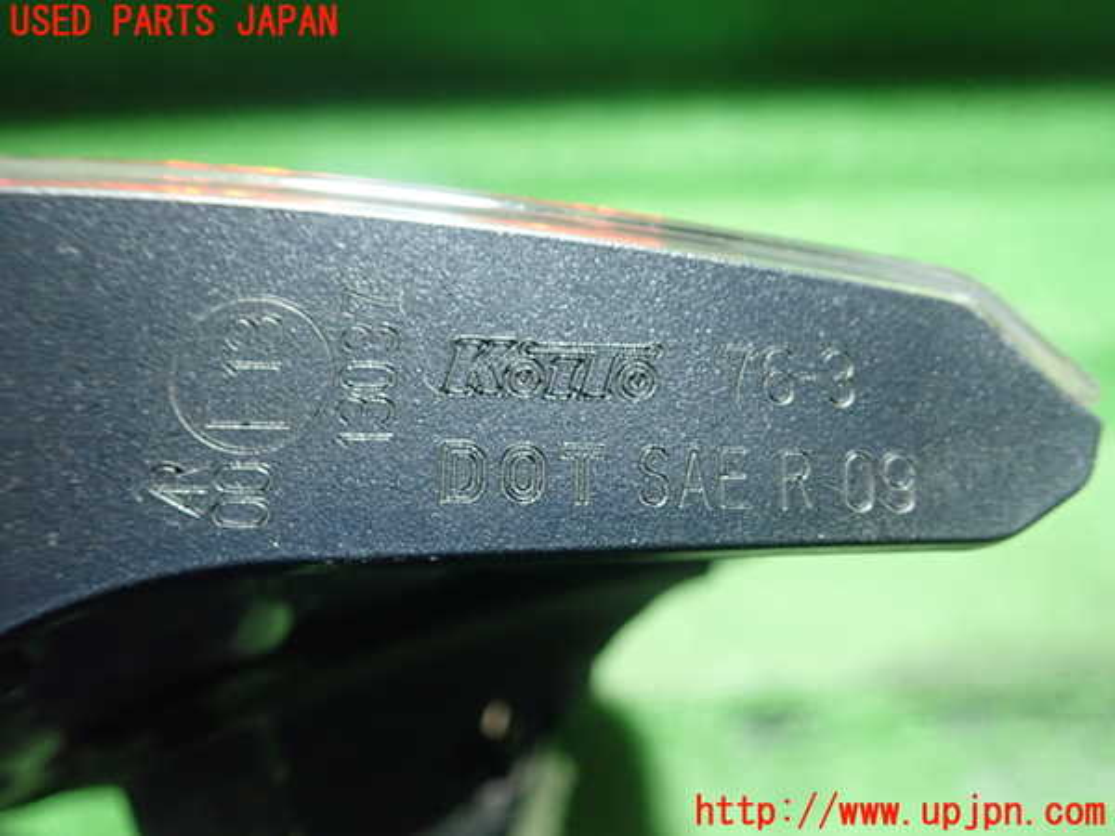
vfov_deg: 46.8
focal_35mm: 30
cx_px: 558
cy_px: 418
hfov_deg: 60.0
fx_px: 966
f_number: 2.3
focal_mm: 5.5
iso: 800
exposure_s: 1/40
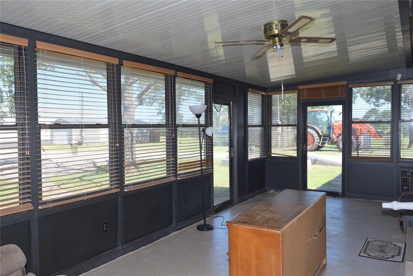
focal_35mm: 27
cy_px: 138
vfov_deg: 47.9
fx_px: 310
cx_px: 206
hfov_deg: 67.4
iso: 400
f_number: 8
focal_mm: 18
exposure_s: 1/250
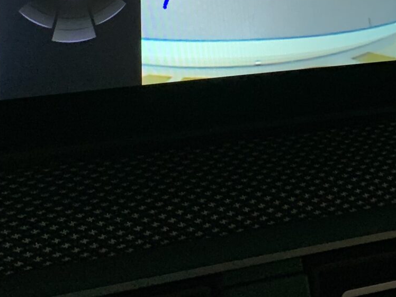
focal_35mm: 89
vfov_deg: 15.7
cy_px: -93
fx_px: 1018
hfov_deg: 22.0
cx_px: 232
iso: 250
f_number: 1.8
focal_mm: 4.25
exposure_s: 1/46
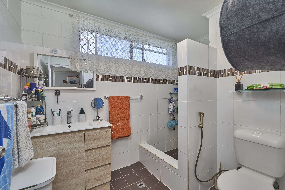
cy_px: 95
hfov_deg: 96.7
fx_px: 127
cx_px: 142
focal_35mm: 16
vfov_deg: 73.8
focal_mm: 16
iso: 160
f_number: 11
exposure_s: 1/8
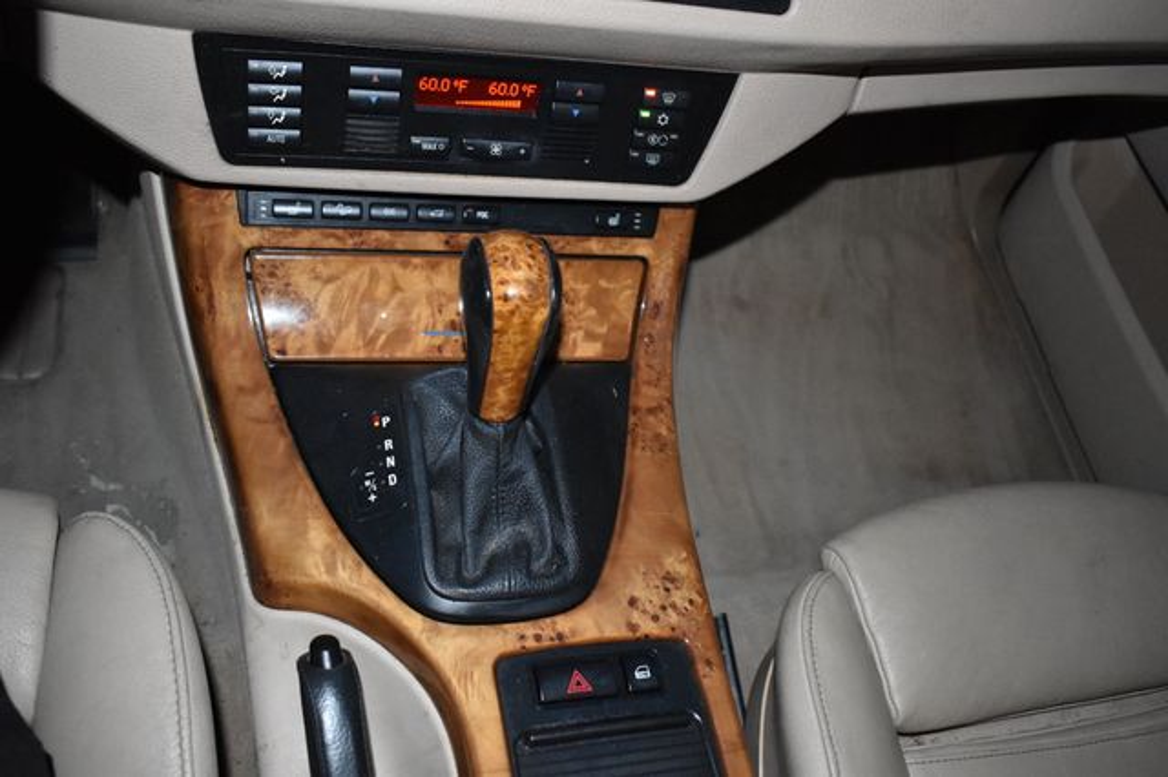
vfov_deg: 39.9
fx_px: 1070
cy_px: 388
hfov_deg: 57.2
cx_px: 584
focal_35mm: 33
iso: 3600
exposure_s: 1/60
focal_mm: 22
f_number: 3.8
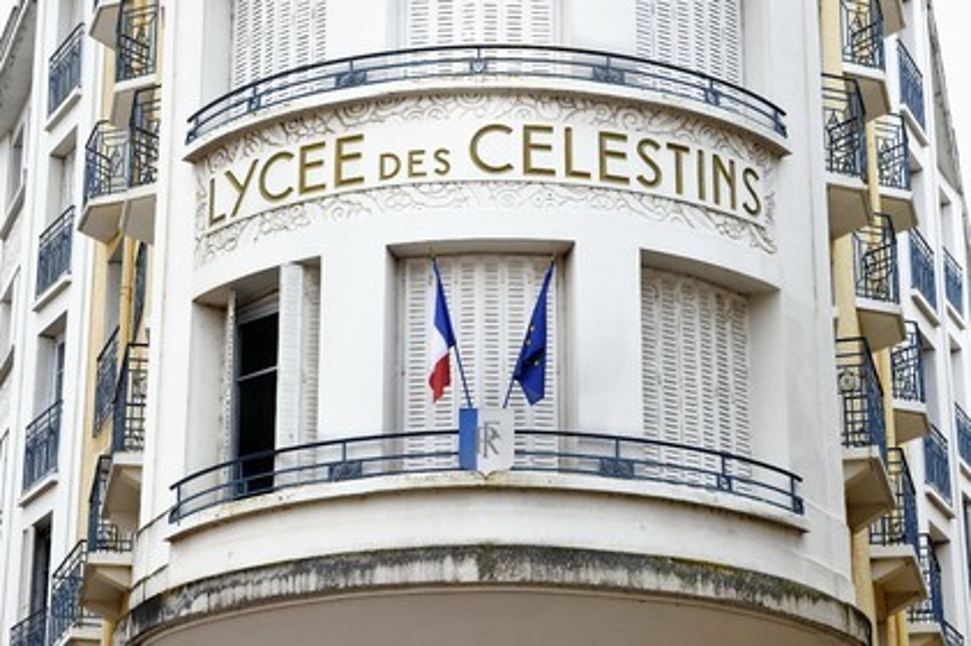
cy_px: 323
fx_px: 2426
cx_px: 486
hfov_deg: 22.6
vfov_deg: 15.2
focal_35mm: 90
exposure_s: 1/250
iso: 200
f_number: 8
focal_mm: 90
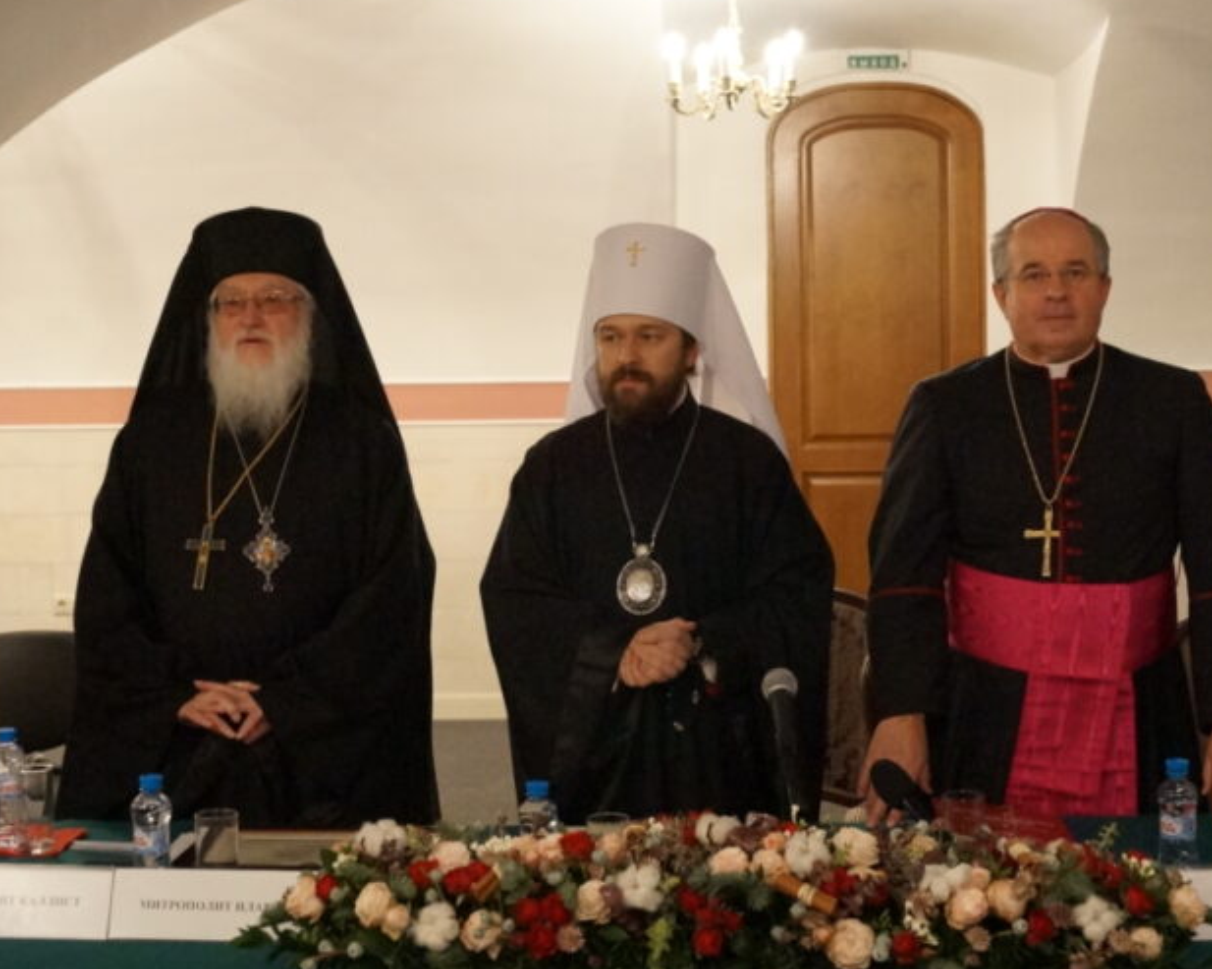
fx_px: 2008
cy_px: 433
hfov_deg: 33.6
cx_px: 674
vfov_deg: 27.1
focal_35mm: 56
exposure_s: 1/60
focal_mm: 24
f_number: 4
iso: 3200
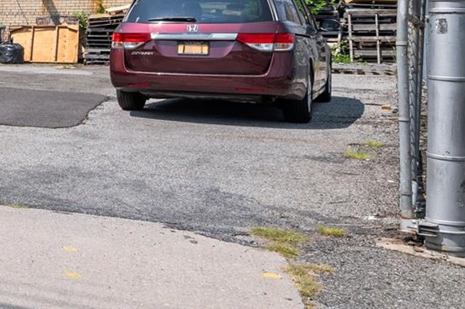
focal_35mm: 55
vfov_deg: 23.8
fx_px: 709
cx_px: -369
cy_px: 21
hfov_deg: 22.1
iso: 100
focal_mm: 15
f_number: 8
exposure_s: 1/400
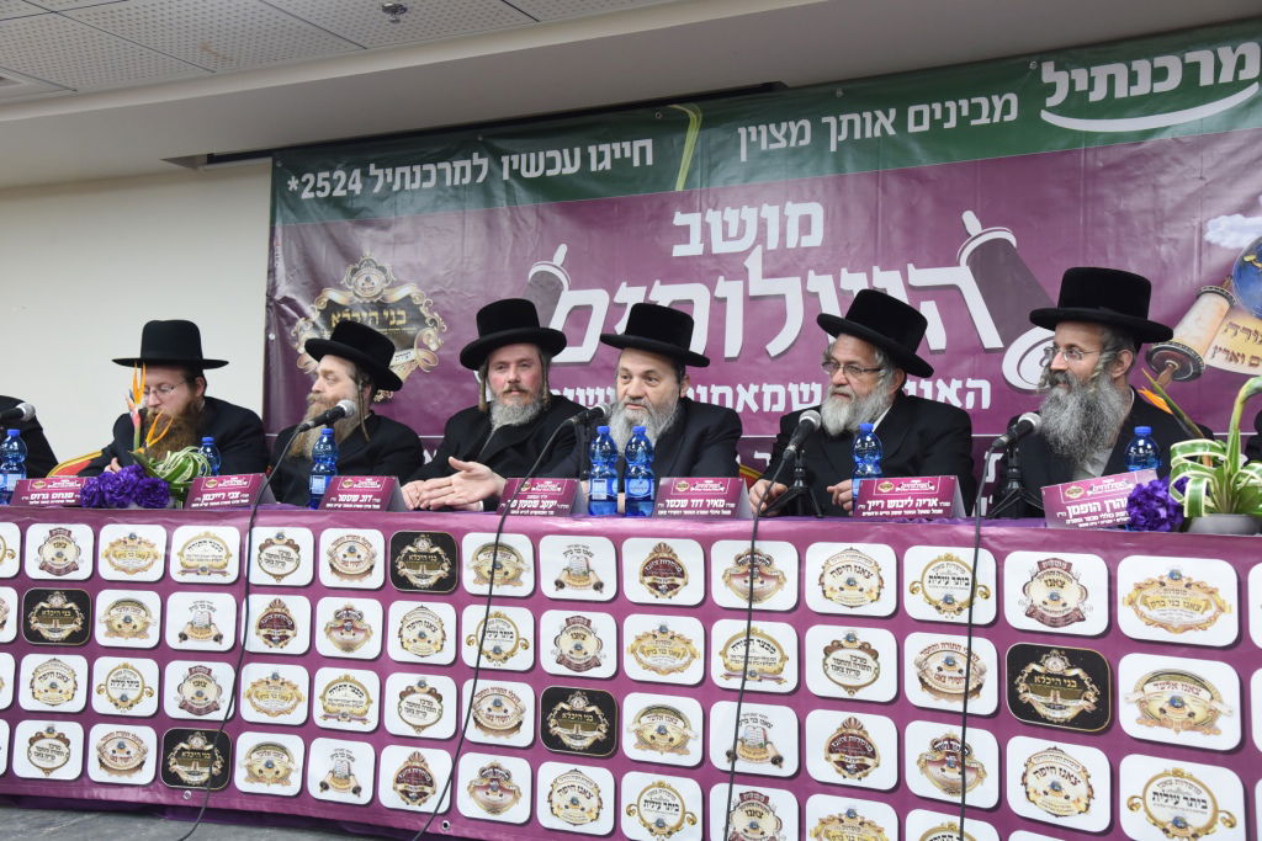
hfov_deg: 50.7
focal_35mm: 38
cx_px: 631
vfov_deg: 35.1
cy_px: 420
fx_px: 1332
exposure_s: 1/100
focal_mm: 38
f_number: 5.6
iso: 2000
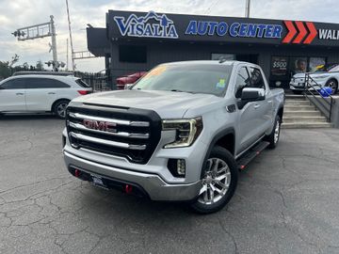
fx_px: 255
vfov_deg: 53.1
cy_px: 127
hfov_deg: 67.3
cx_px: 170
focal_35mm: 26
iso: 50
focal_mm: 5.7
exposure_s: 1/2994
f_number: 1.5
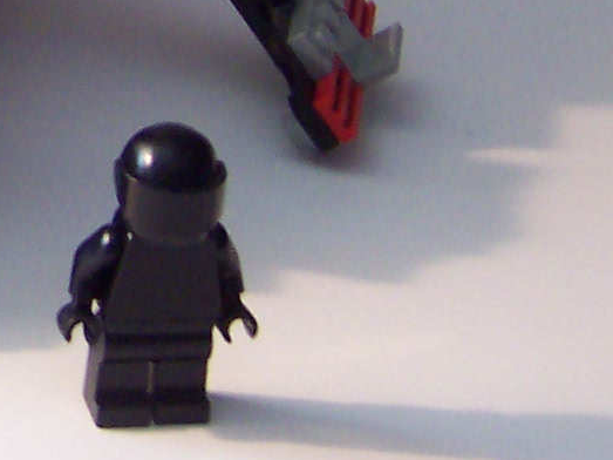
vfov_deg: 10.0
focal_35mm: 140
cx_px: -437
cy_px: -385
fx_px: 2479
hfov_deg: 13.0
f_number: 2.8
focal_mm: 5.6
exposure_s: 1/8
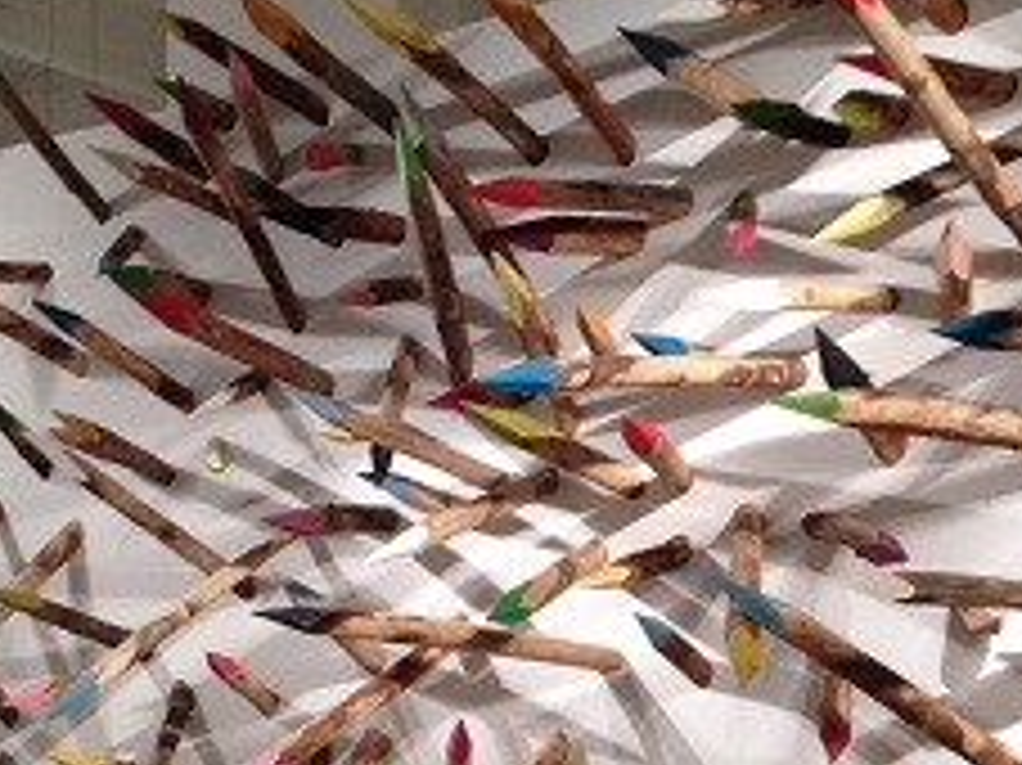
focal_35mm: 77
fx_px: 2272
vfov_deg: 19.0
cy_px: 533
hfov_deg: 25.3
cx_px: 513
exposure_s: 1/20
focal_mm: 4.28
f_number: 2.4
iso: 80
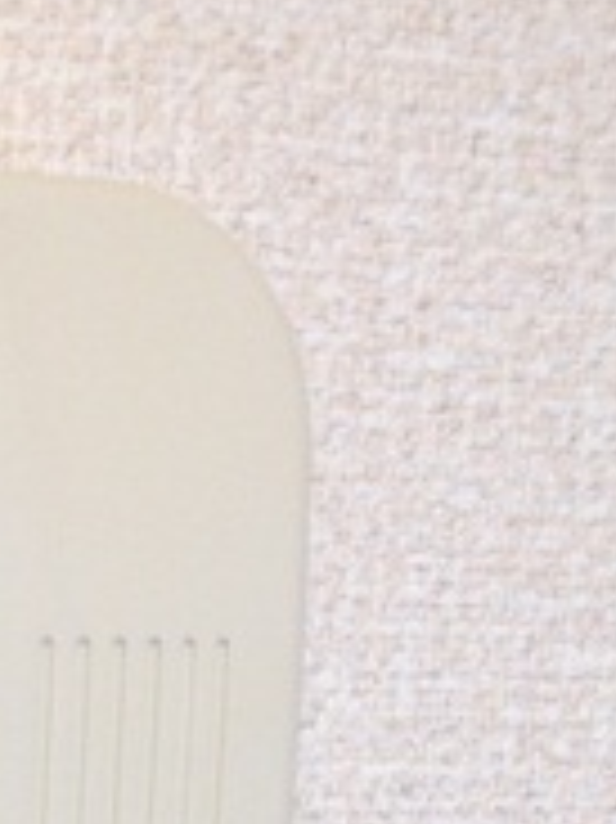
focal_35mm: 125
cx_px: -342
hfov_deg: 11.3
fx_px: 2969
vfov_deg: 15.0
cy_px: 1092
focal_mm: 4.28
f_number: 2.4
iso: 64
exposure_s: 1/20
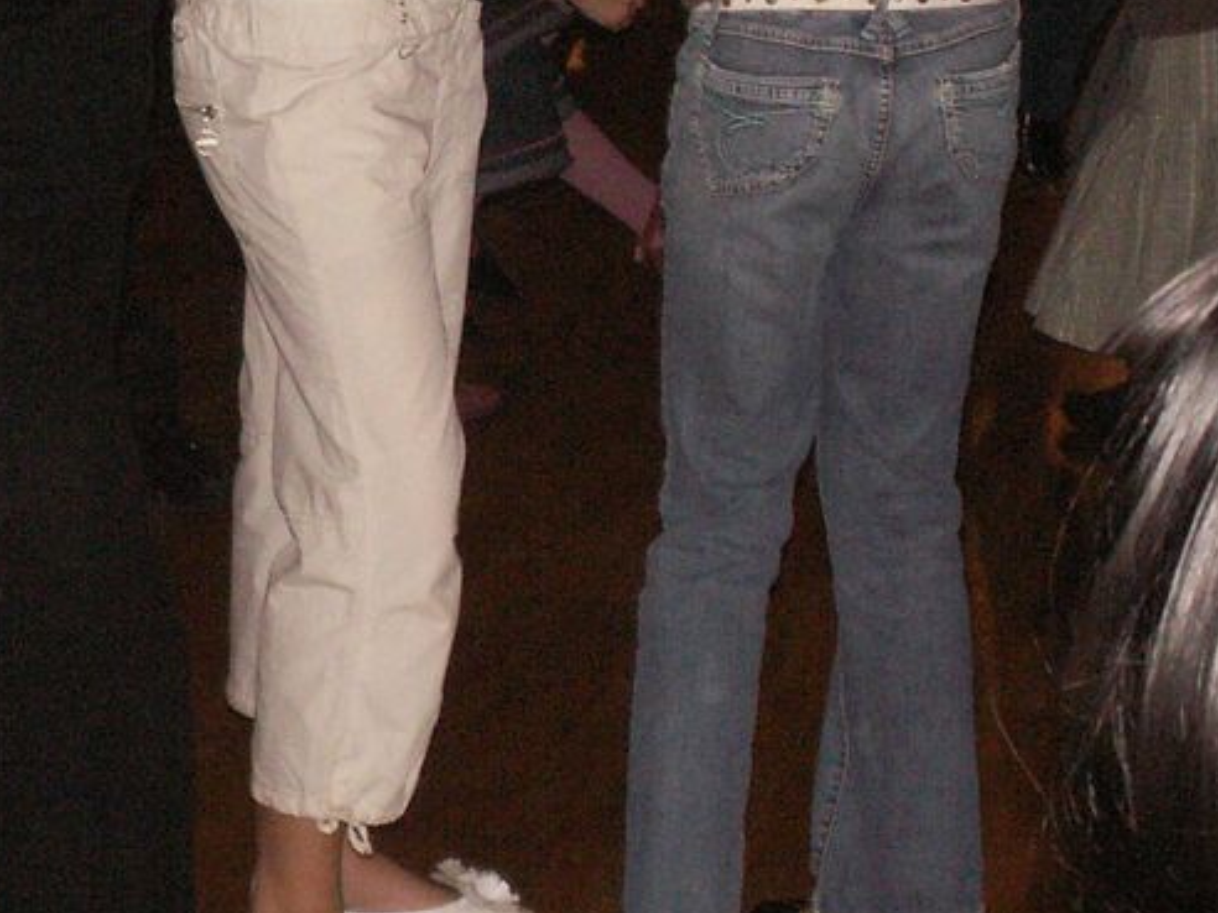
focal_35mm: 143
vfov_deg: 10.4
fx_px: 5032
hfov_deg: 13.7
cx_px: 87
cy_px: 218
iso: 160
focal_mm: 8.29
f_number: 3.2
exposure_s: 1/40
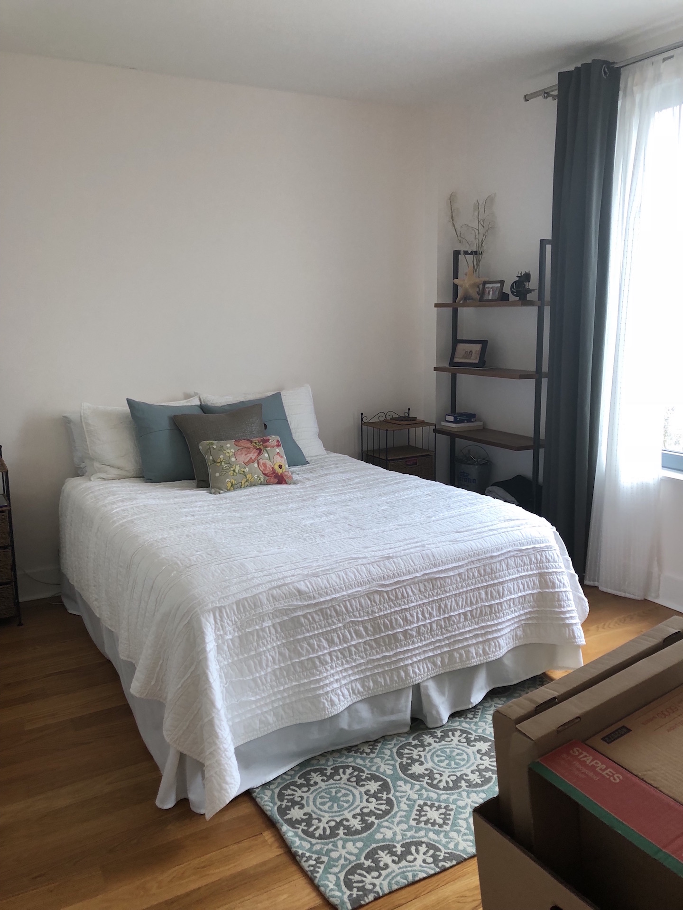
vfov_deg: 61.7
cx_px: 342
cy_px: 455
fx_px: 763
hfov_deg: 48.2
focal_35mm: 29
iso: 25
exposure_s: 1/30
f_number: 1.8
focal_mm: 3.99
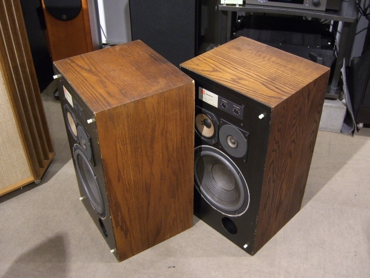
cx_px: 185
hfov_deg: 49.0
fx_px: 406
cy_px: 139
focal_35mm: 38
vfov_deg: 37.7
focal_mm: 7.9
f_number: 2.8
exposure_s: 1/13
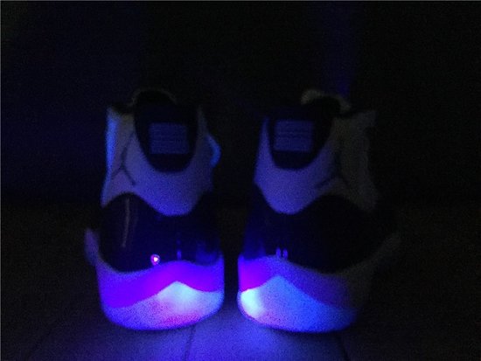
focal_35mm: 29
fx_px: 403
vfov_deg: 48.3
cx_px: 240
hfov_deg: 61.6
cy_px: 180
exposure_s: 1/17
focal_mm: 4.15
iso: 2000
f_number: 2.2
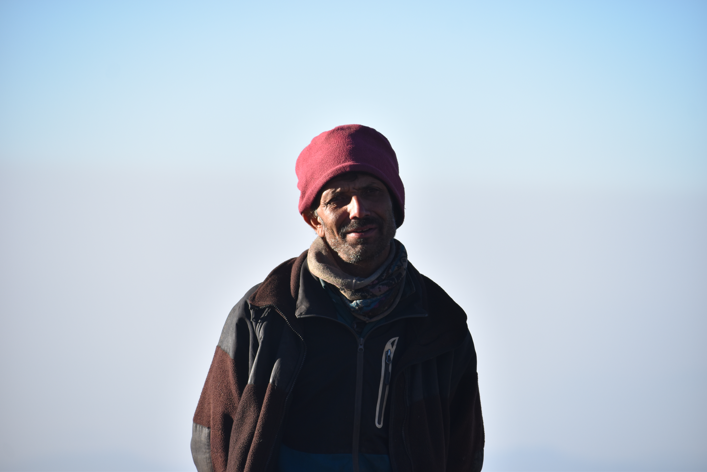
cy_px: 236
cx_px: 354
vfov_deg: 5.4
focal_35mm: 255
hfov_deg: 8.1
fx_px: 5008
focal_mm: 170
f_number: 6.3
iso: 200
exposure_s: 1/640
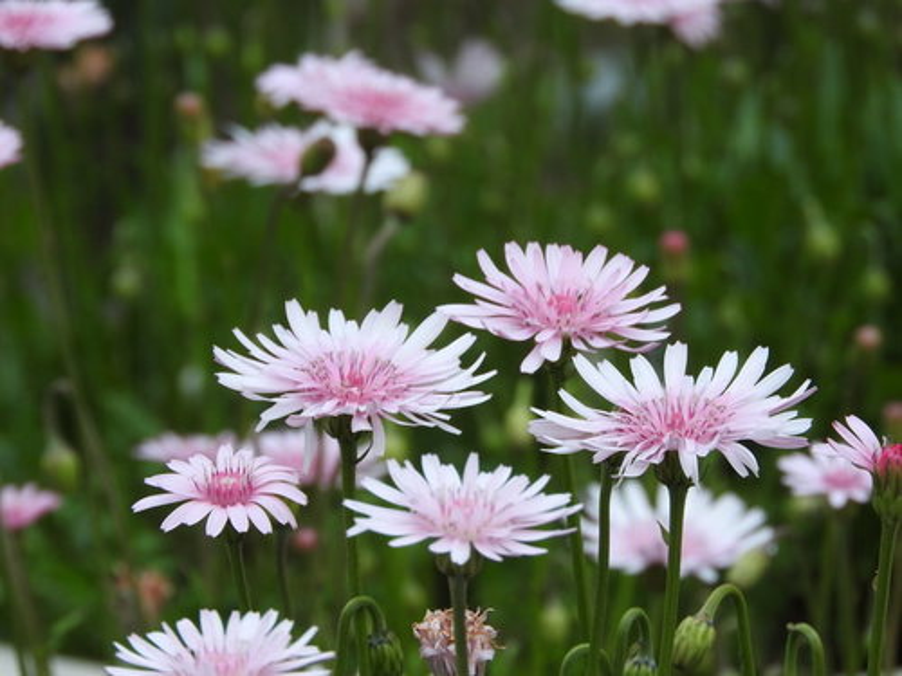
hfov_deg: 4.4
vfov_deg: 3.3
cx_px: 451
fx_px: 11726
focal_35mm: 450
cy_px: 338
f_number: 5.6
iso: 100
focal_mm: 80.6
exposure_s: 1/320
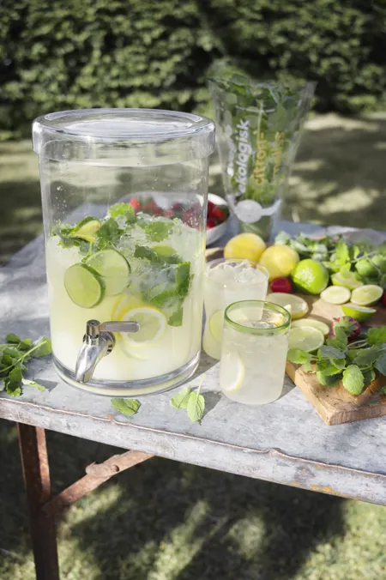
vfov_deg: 55.1
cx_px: 193
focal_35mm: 34
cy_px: 290
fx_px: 555
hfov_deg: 38.3
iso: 100
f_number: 4
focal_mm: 34.5
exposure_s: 1/640
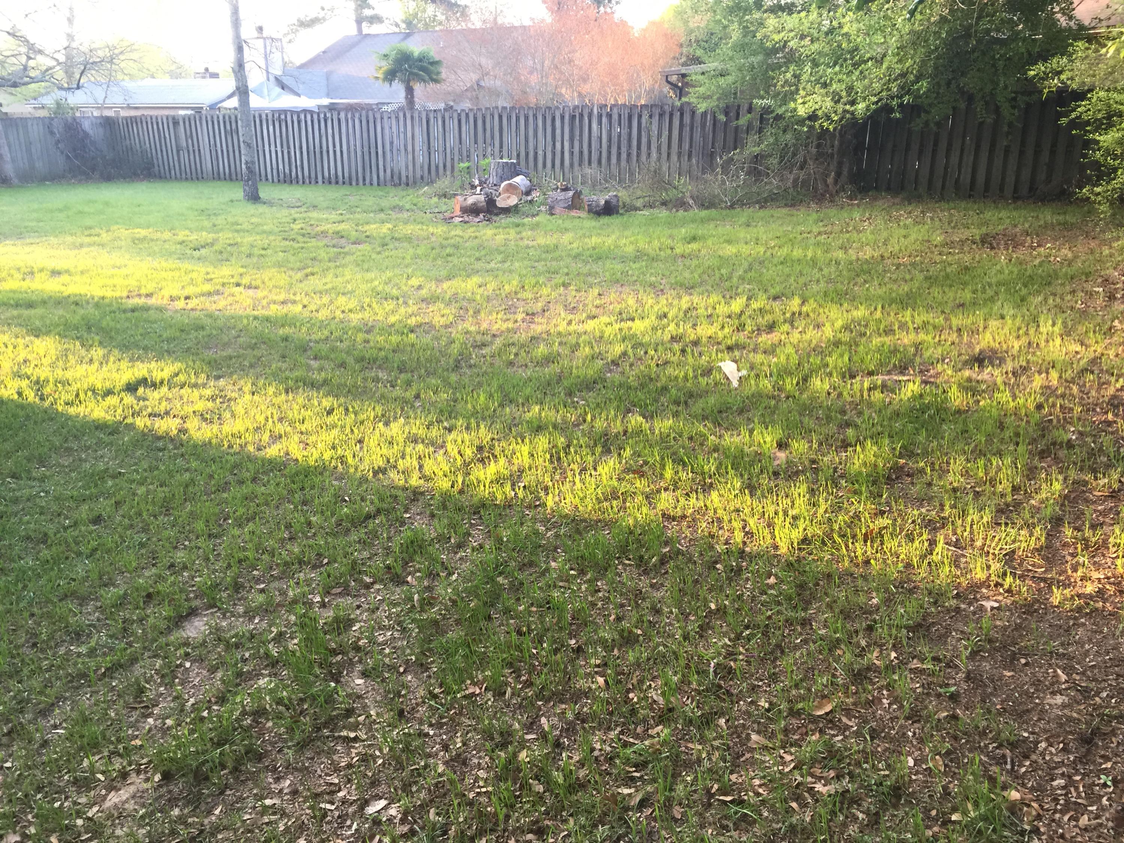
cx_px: 562
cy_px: 422
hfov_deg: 61.7
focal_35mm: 29
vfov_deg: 48.2
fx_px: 942
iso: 32
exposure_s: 1/40
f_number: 2.2
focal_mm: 4.15
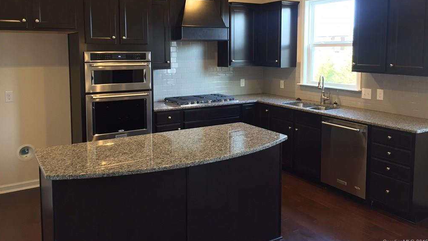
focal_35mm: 32
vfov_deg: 36.4
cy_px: 83
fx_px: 363
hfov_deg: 61.0
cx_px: 215
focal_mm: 4.15
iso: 125
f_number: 2.2
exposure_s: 1/30
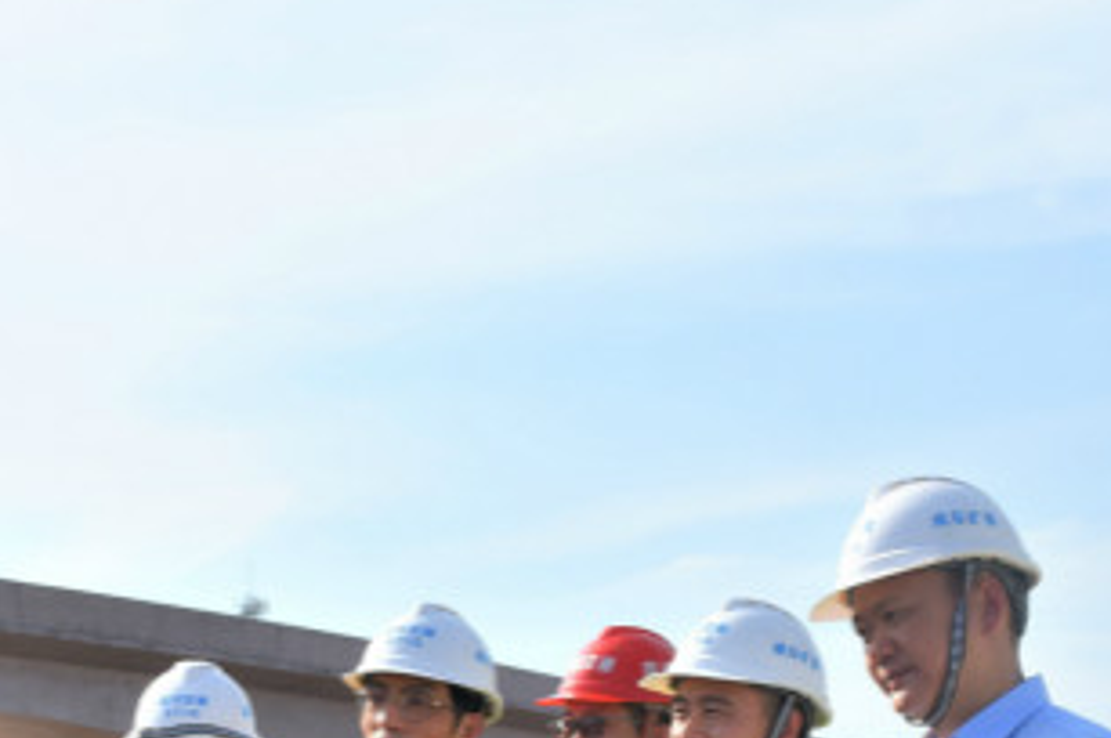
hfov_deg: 18.5
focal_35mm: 110
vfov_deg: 12.2
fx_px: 3391
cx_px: 340
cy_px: 819
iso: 140
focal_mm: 30
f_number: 8
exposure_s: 1/500
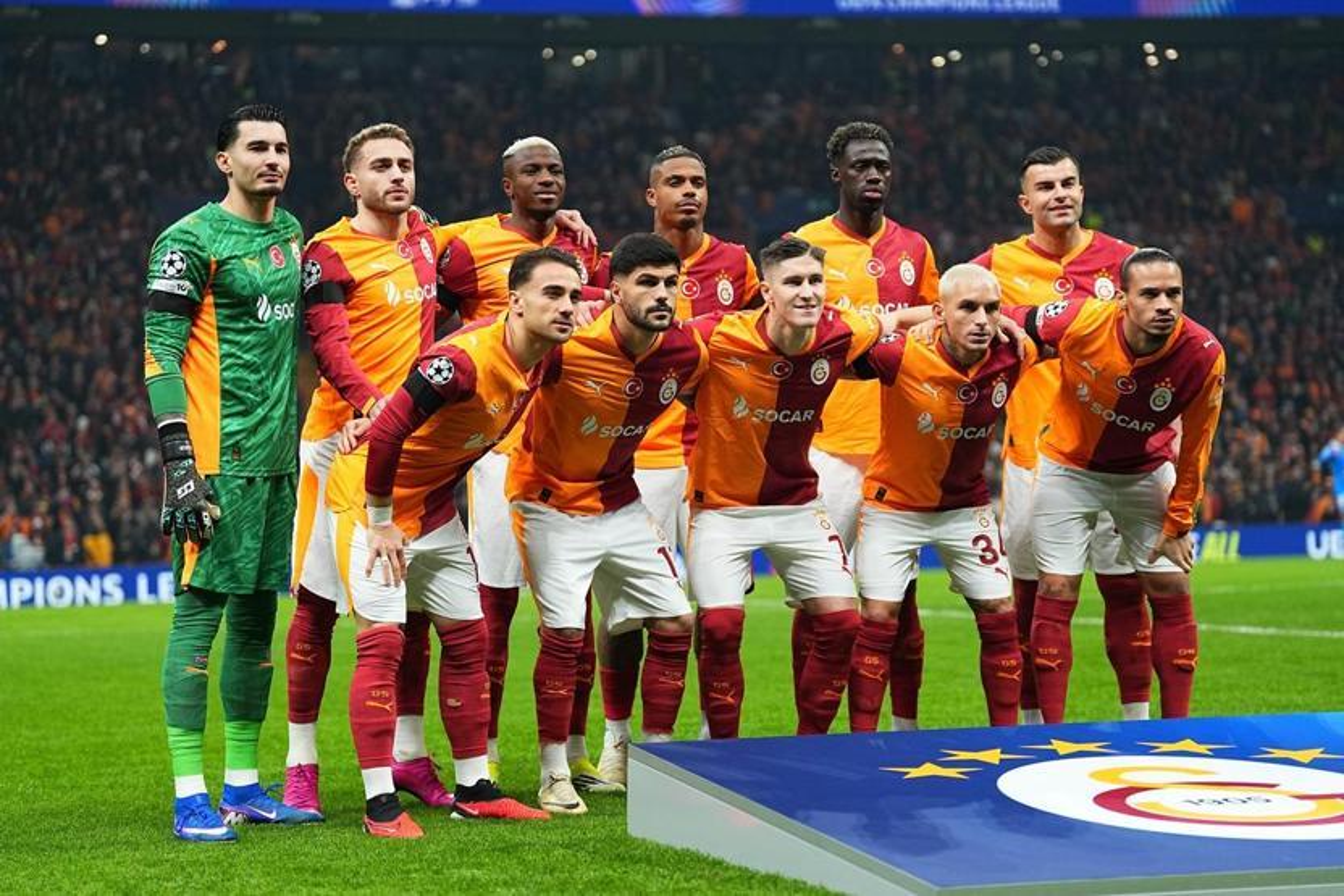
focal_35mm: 95
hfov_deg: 21.5
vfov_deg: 14.4
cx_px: 672
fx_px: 3547
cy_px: 448
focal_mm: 95
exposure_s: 1/1600
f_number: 2.8
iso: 2000
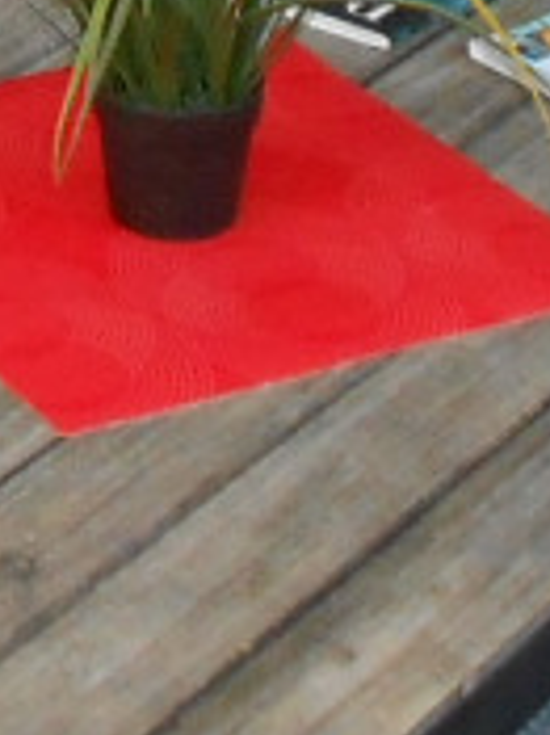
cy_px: -874
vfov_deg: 9.5
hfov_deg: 7.5
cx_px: -474
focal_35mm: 190
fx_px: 4030
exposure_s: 1/25
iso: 320
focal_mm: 4.6
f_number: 3.5
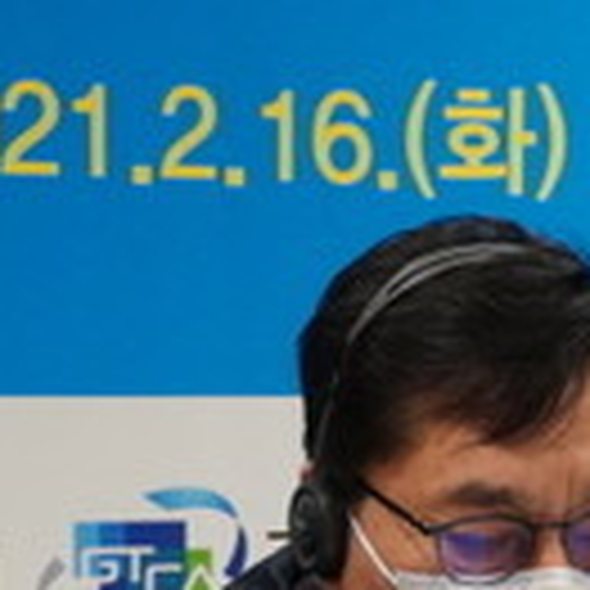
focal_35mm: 193
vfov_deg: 8.9
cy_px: 815
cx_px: 766
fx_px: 3721
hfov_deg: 8.9
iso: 4000
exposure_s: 1/160
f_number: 5
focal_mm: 33
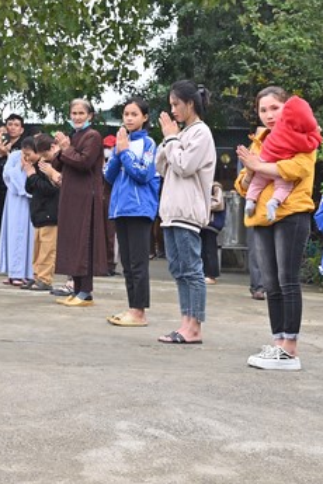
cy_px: 182
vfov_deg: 21.6
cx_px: 90
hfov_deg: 14.5
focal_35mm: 94
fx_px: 1265
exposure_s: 1/80
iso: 160
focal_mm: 50
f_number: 7.1
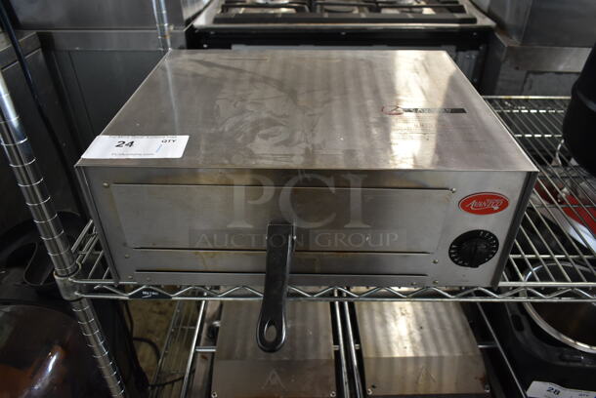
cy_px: 199
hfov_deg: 67.3
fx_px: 447
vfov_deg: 48.0
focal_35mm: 27
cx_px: 298
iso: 800
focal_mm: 18
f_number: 3.5
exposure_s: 1/30
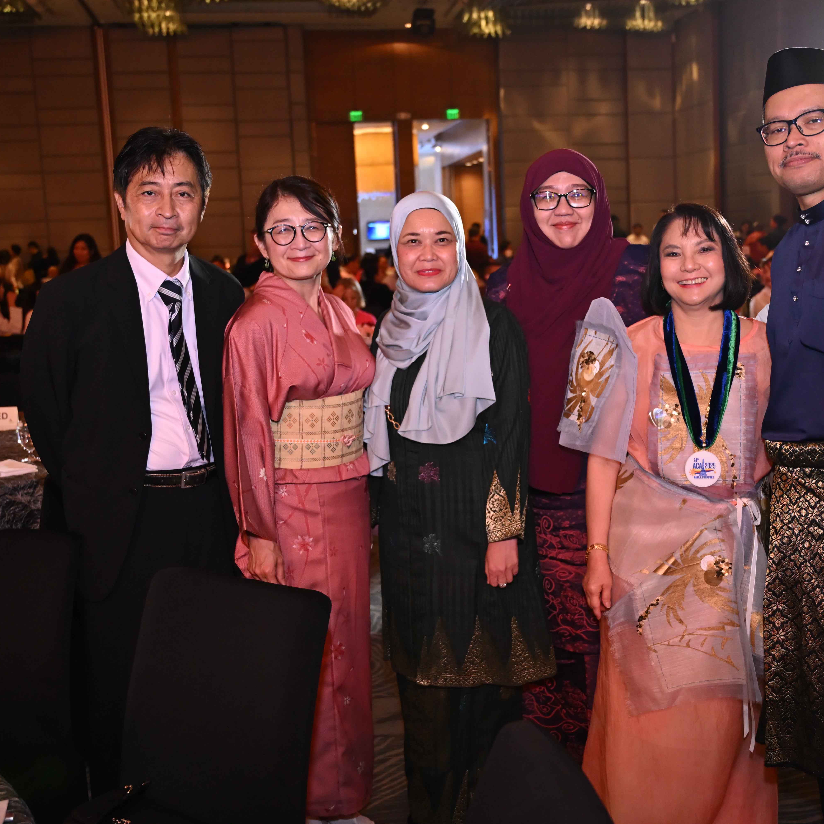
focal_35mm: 45
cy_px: 411
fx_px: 1212
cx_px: 509
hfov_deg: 37.4
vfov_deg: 37.6
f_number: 4
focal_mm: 35
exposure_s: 1/200
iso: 4000
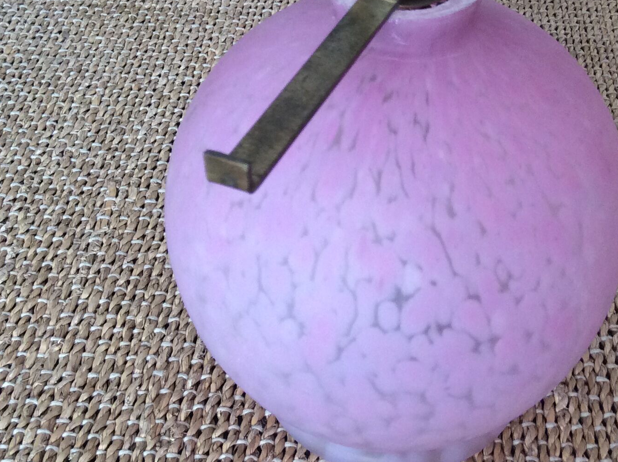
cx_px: 417
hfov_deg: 31.0
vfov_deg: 23.5
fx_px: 1105
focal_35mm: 62
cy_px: 160
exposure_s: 1/24
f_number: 2.4
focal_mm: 3.3
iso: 80
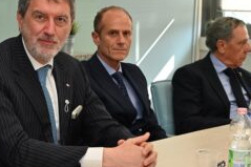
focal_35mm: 98
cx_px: 19
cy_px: 79
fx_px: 683
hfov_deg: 20.4
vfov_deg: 13.9
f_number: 4
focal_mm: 39
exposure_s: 1/60
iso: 220
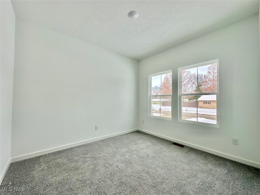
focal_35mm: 14
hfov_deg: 102.1
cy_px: 98
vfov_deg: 85.7
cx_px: 130
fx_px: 105
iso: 40
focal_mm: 2.22
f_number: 2.2
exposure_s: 1/276
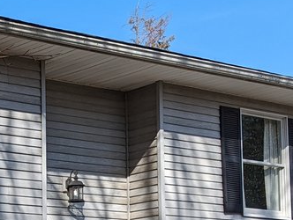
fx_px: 924
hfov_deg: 17.1
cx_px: -66
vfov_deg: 13.3
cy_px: 261
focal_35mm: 109
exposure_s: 1/1919
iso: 47
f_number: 1.85
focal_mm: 6.81
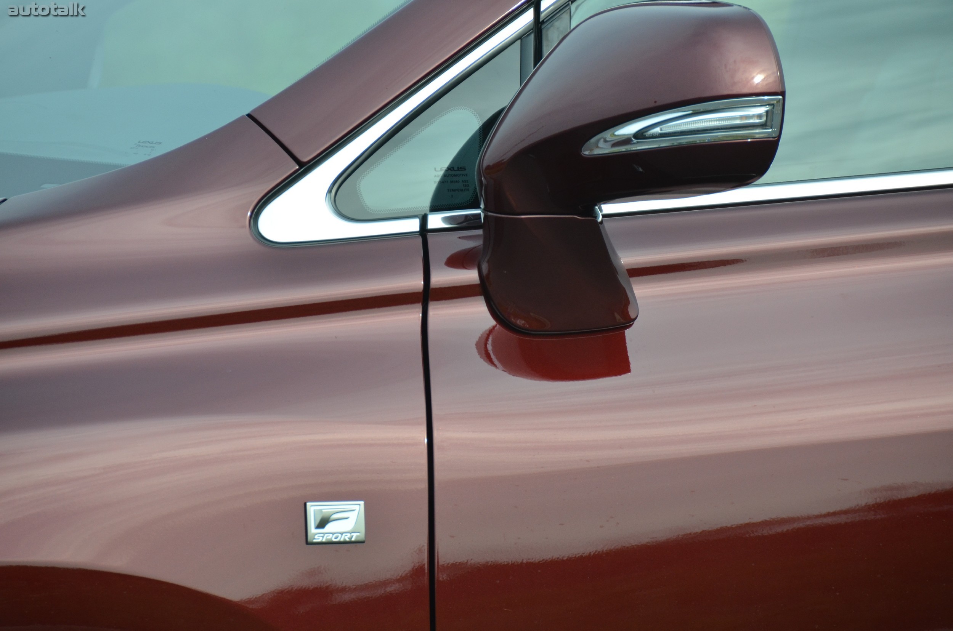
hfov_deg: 6.9
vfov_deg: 4.6
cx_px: 476
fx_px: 7925
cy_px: 316
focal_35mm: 300
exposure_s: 1/1000
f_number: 5.6
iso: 560
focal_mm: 200
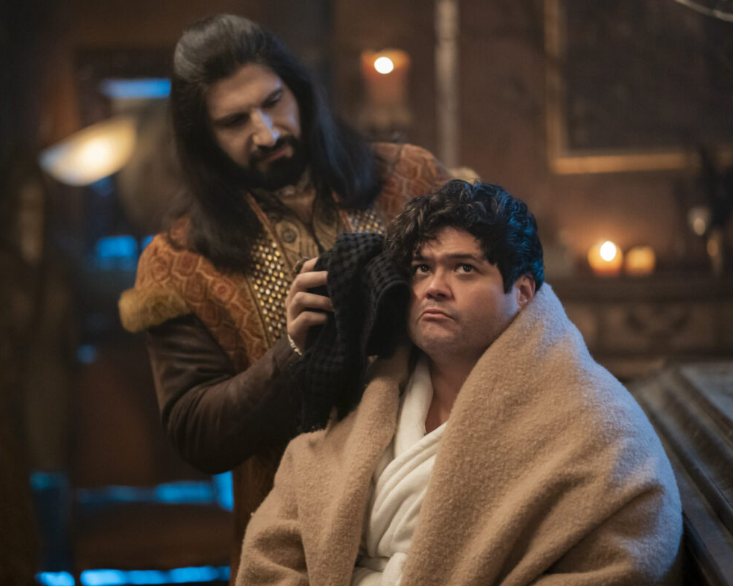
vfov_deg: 16.0
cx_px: 321
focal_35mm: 96
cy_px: 293
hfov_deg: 19.9
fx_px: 2083
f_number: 1.8
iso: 2500
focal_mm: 85
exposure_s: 1/125
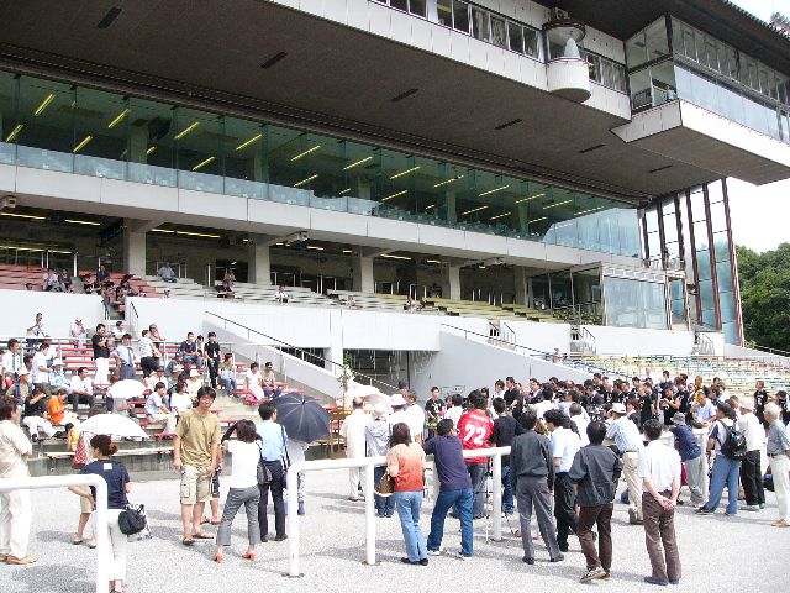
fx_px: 822
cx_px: 395
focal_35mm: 36
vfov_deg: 39.7
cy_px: 296
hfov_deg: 51.4
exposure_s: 1/1000
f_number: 2.8
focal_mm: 6
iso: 100
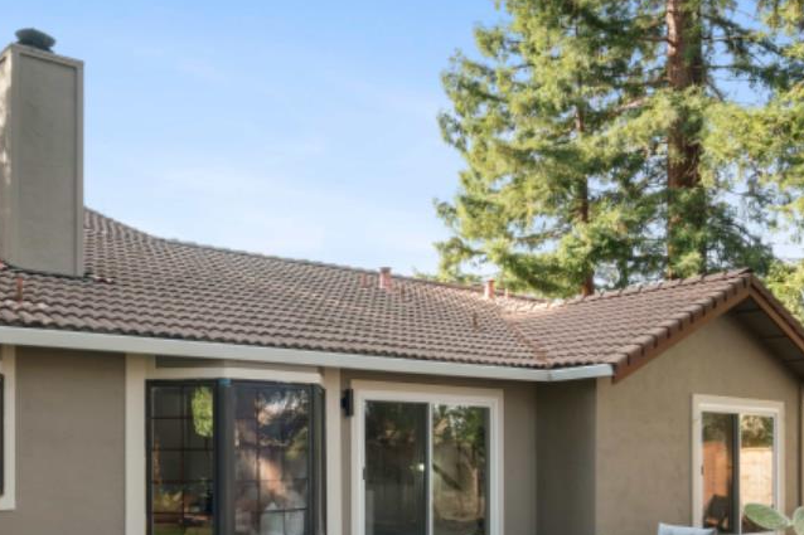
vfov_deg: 32.9
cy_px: 384
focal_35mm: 40
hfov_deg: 47.6
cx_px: 262
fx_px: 893
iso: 250
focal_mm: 17
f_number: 14
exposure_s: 1/20
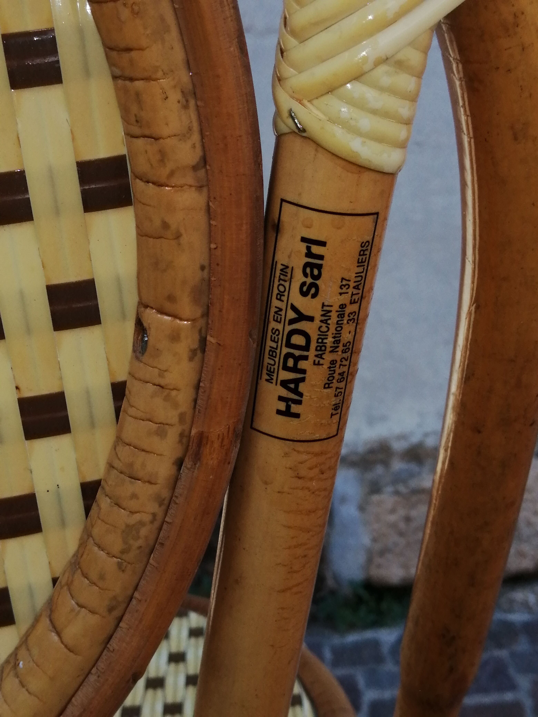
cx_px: 269
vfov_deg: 40.4
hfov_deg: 30.9
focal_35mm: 47
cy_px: 358
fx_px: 974
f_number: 1.8
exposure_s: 1/342
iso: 50
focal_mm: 3.46
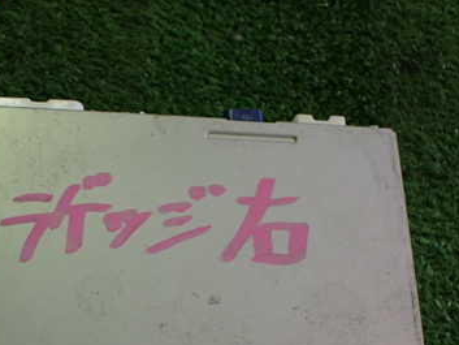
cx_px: 146
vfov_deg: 28.0
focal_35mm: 51
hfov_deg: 37.0
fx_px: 676
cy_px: 271
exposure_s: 1/125
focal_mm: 5.4
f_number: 2.3
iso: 400
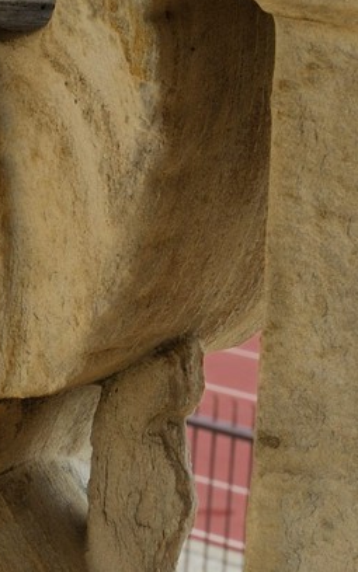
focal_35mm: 240
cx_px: -692
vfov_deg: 8.7
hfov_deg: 5.2
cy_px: 356
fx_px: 3747
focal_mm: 60
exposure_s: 1/200
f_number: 11
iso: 200
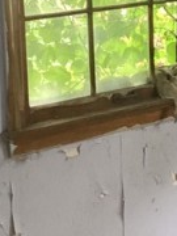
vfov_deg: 14.9
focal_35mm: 132
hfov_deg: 10.9
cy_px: 47
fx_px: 900
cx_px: 240
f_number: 2.4
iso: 400
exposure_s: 1/40
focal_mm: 3.3
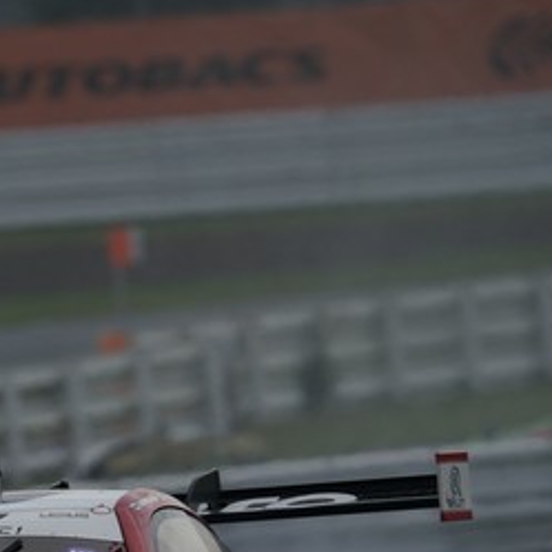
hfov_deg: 1.2
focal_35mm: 1473
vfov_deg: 1.2
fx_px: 26575
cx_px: -106
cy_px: 481
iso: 200
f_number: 8
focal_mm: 600
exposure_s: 1/640
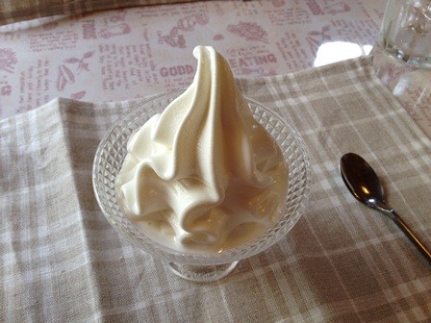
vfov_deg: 40.7
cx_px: 216
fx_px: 436
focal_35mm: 35
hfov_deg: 52.6
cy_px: 162
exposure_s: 1/60
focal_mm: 4.28
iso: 80
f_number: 2.4
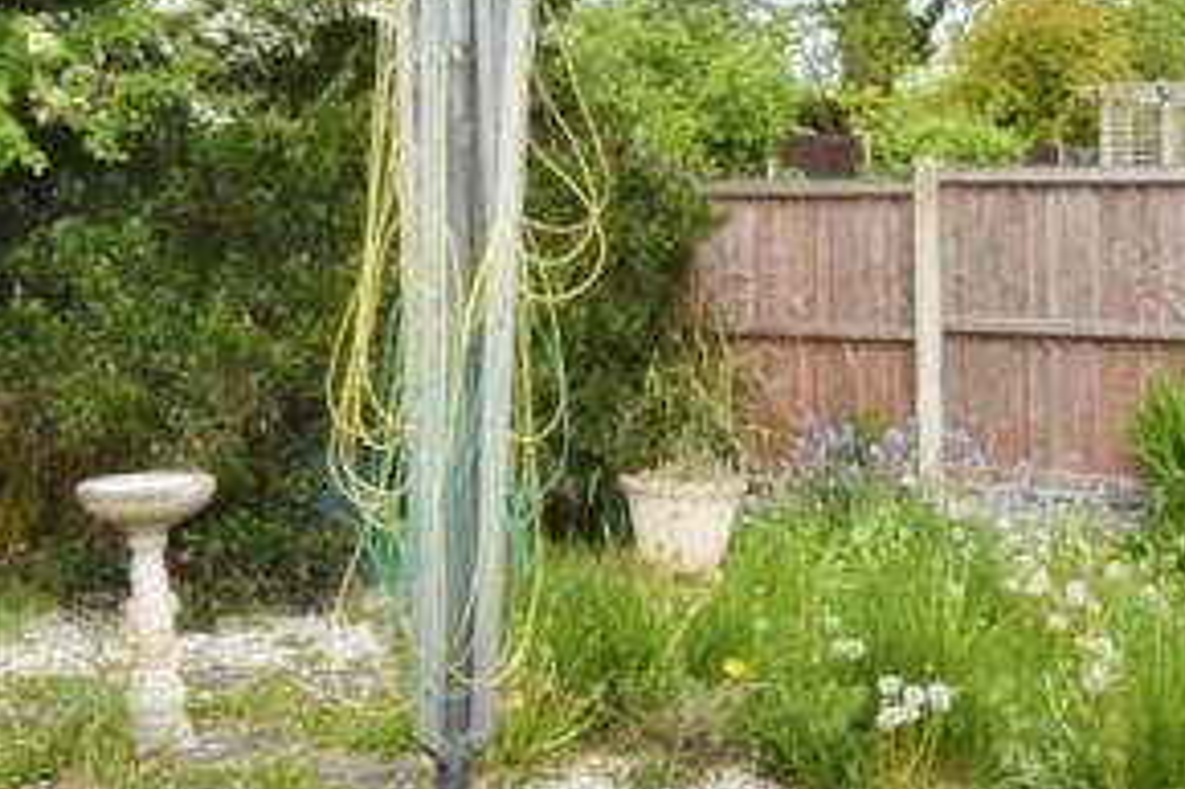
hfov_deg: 37.5
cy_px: 227
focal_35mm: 53
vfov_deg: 25.3
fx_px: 1744
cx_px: 580
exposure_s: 1/125
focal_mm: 10
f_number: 22
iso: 1000
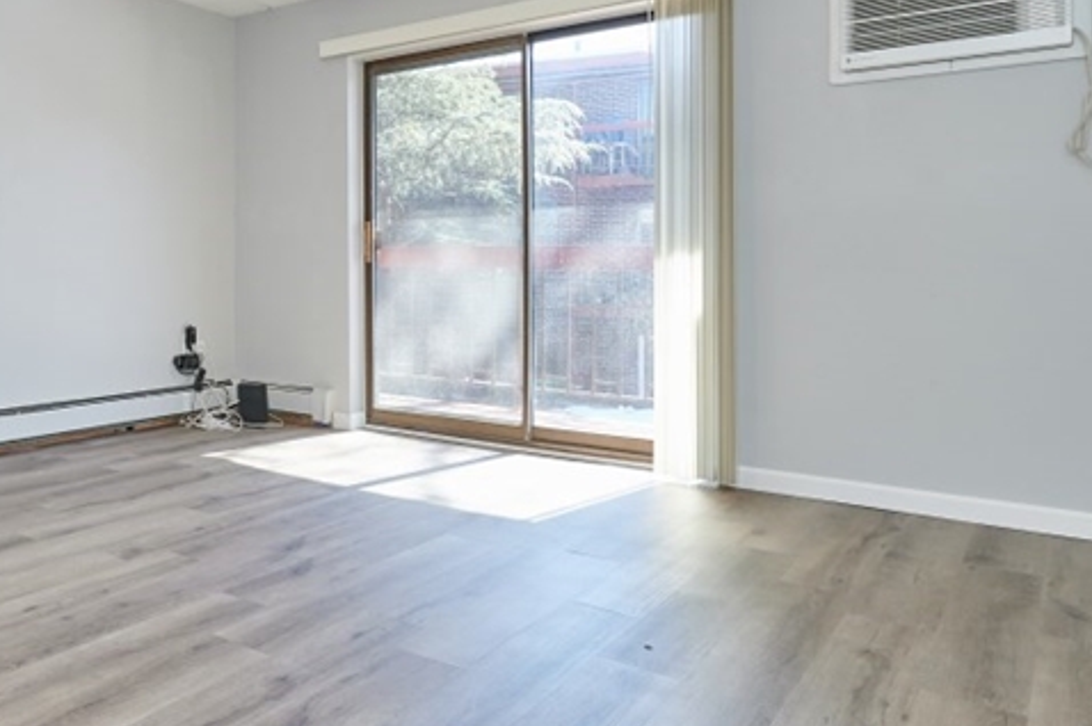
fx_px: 909
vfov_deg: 43.2
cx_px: 137
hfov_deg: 55.0
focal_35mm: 30
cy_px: 266
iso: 400
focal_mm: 14
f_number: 5.6
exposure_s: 1/100
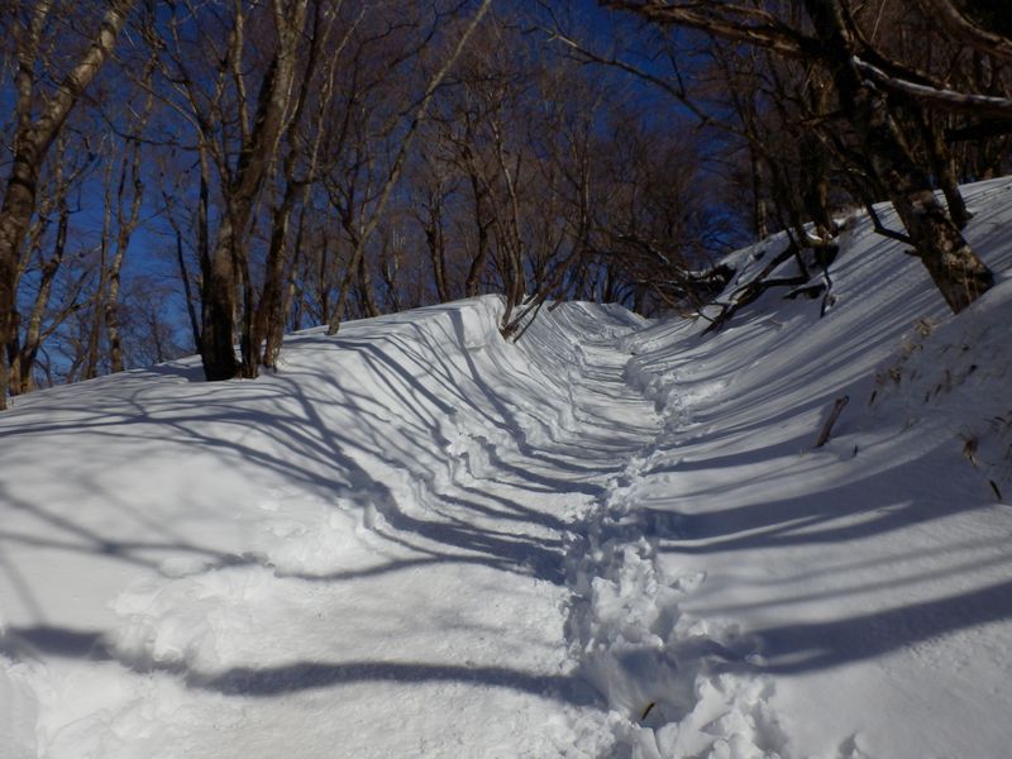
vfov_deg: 56.8
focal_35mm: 24
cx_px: 506
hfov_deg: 71.6
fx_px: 702
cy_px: 380
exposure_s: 1/800
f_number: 7.9
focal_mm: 4.2
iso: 80
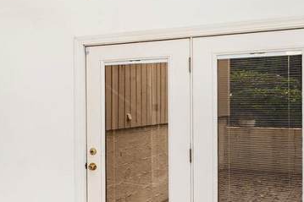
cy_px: 104
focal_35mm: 57
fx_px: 481
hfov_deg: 29.5
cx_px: -71
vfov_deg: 23.8
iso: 400
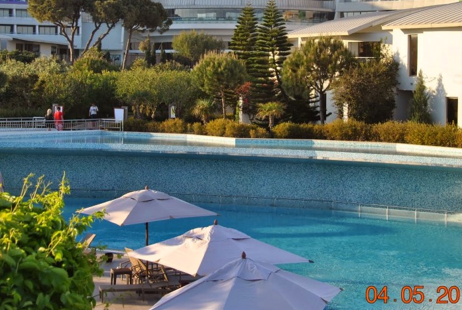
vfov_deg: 17.2
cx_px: 246
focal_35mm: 79
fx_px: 1015
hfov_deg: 25.6
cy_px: 78
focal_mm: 32
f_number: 7.1
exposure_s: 1/200
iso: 100
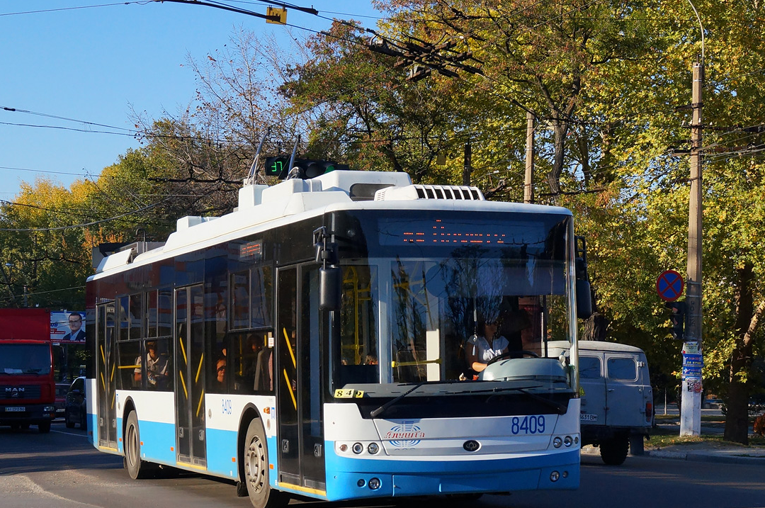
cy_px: 280
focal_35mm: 50
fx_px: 1061
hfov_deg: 39.6
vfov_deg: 26.9
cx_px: 356
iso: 400
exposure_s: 1/1250
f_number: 8
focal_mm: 30
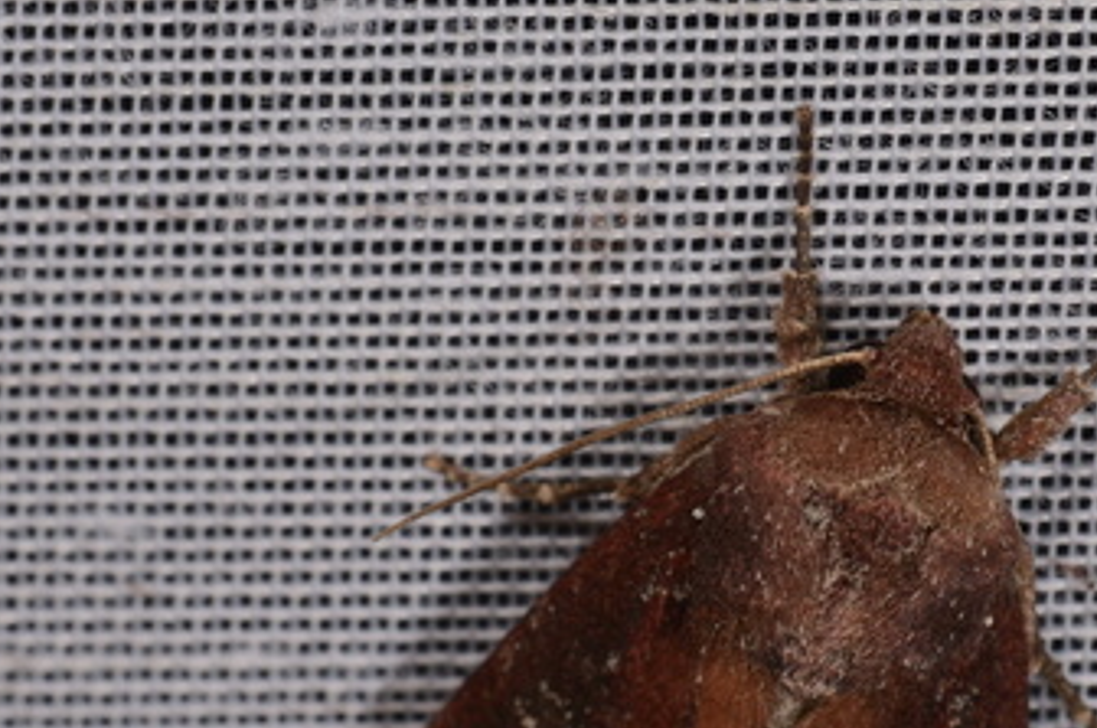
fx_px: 9134
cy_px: 774
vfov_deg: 4.6
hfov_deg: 6.9
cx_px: 823
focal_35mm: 300
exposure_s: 1/60
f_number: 22
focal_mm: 85
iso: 100
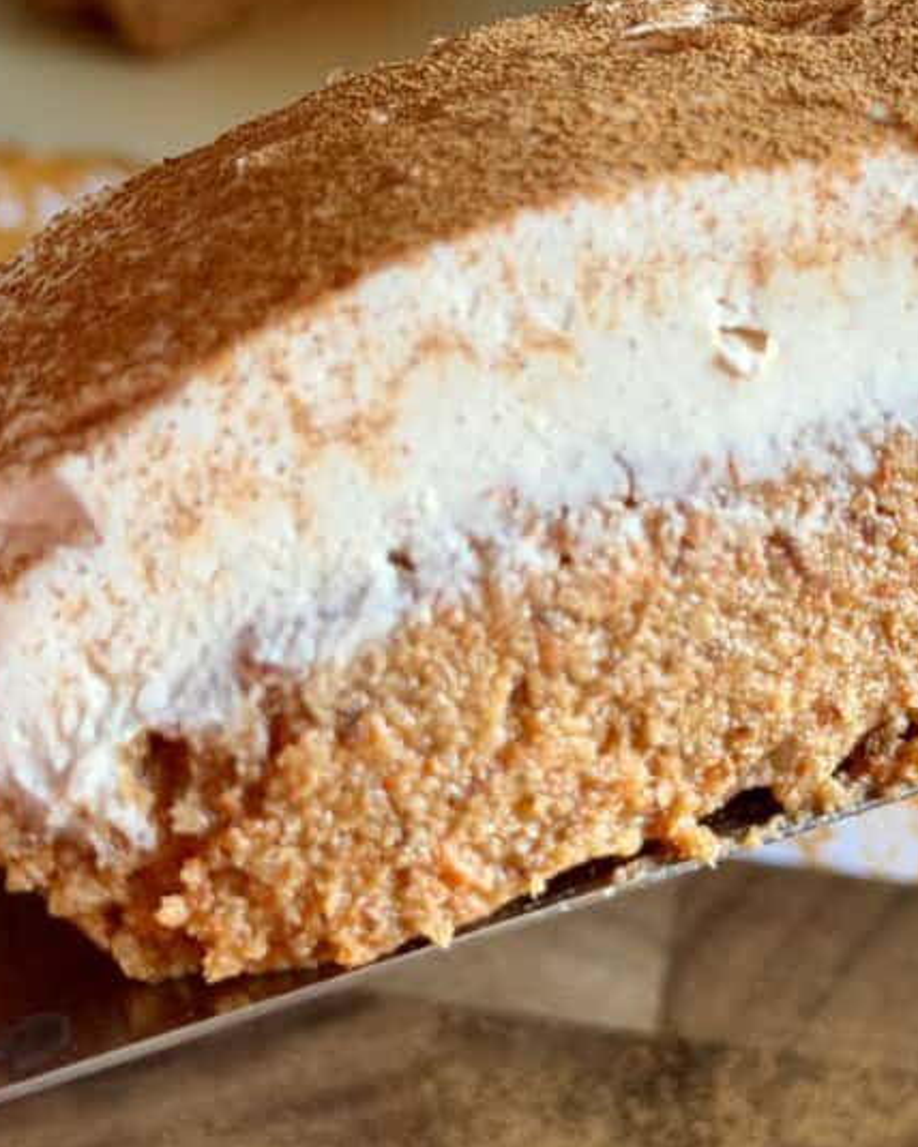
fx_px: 2887
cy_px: 479
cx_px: 583
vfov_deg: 22.5
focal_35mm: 85
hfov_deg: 18.0
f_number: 1.8
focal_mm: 6.8
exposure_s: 1/70
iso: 100
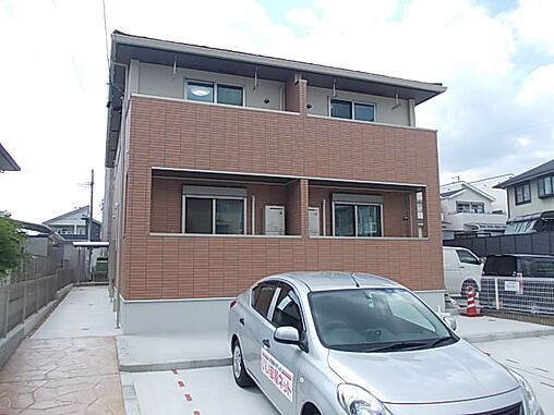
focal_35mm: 28
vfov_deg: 49.7
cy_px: 208
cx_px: 277
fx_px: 448
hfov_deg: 63.4
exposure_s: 1/160
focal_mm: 4
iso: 80
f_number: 5.4
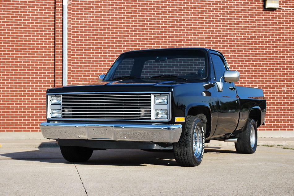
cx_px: 147
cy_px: 98
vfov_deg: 21.6
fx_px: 515
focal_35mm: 63
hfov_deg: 31.9
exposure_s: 1/200
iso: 100
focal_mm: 42
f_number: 7.1
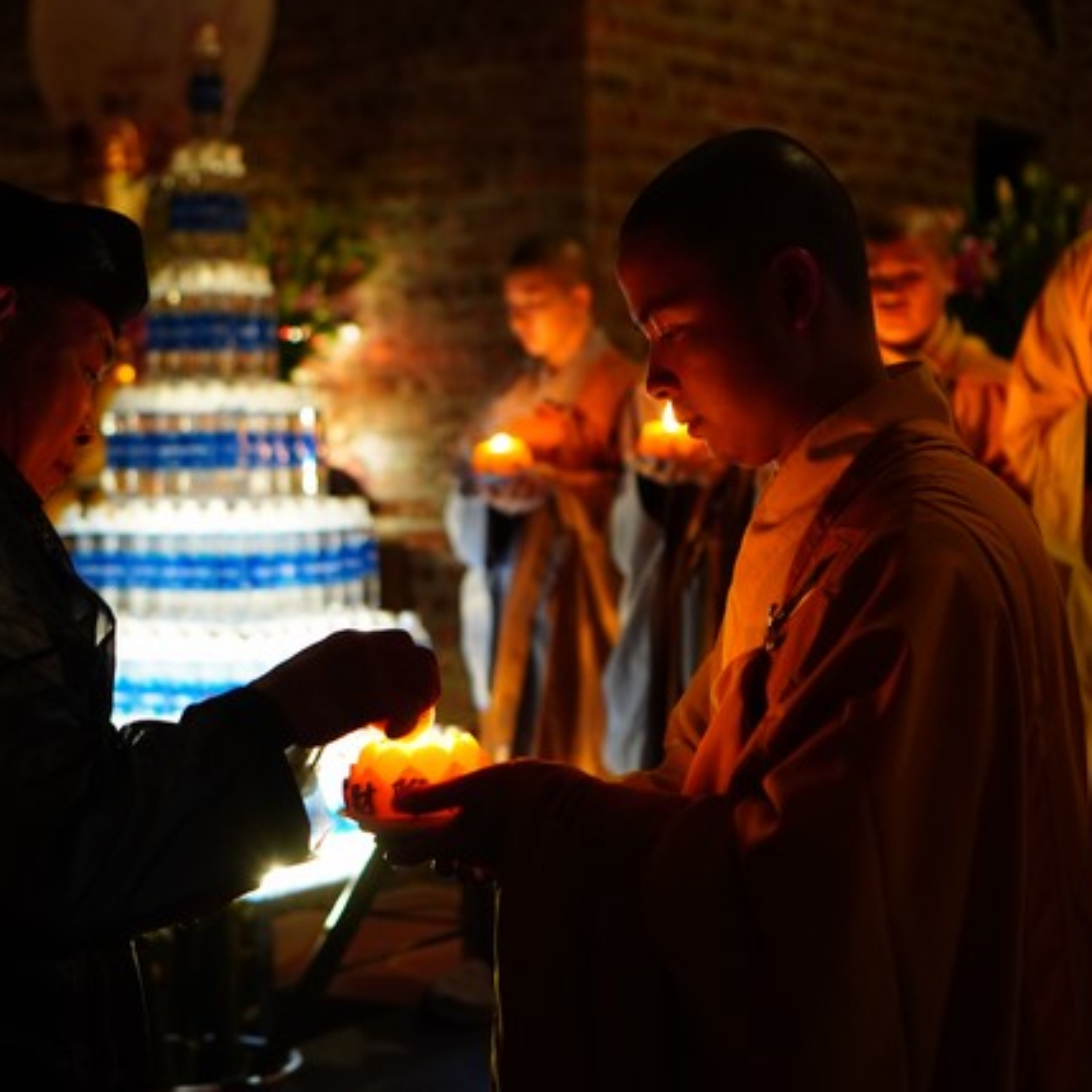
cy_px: 546
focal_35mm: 68
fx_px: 2414
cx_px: 435
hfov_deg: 25.4
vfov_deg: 25.5
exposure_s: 1/50
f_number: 2.2
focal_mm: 35
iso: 1600
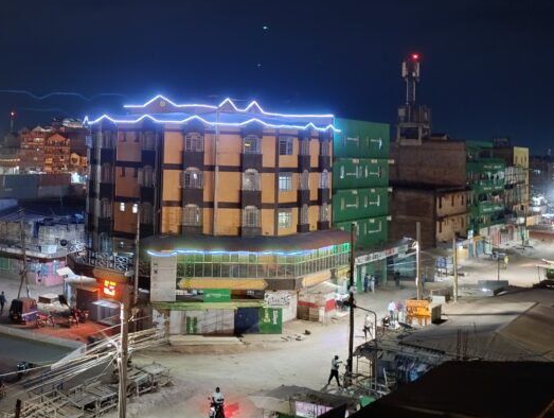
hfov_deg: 40.3
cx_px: 110
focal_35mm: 45
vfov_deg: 31.7
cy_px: 106
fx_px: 721
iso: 3614
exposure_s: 1/10
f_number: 1.65
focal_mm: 6.11
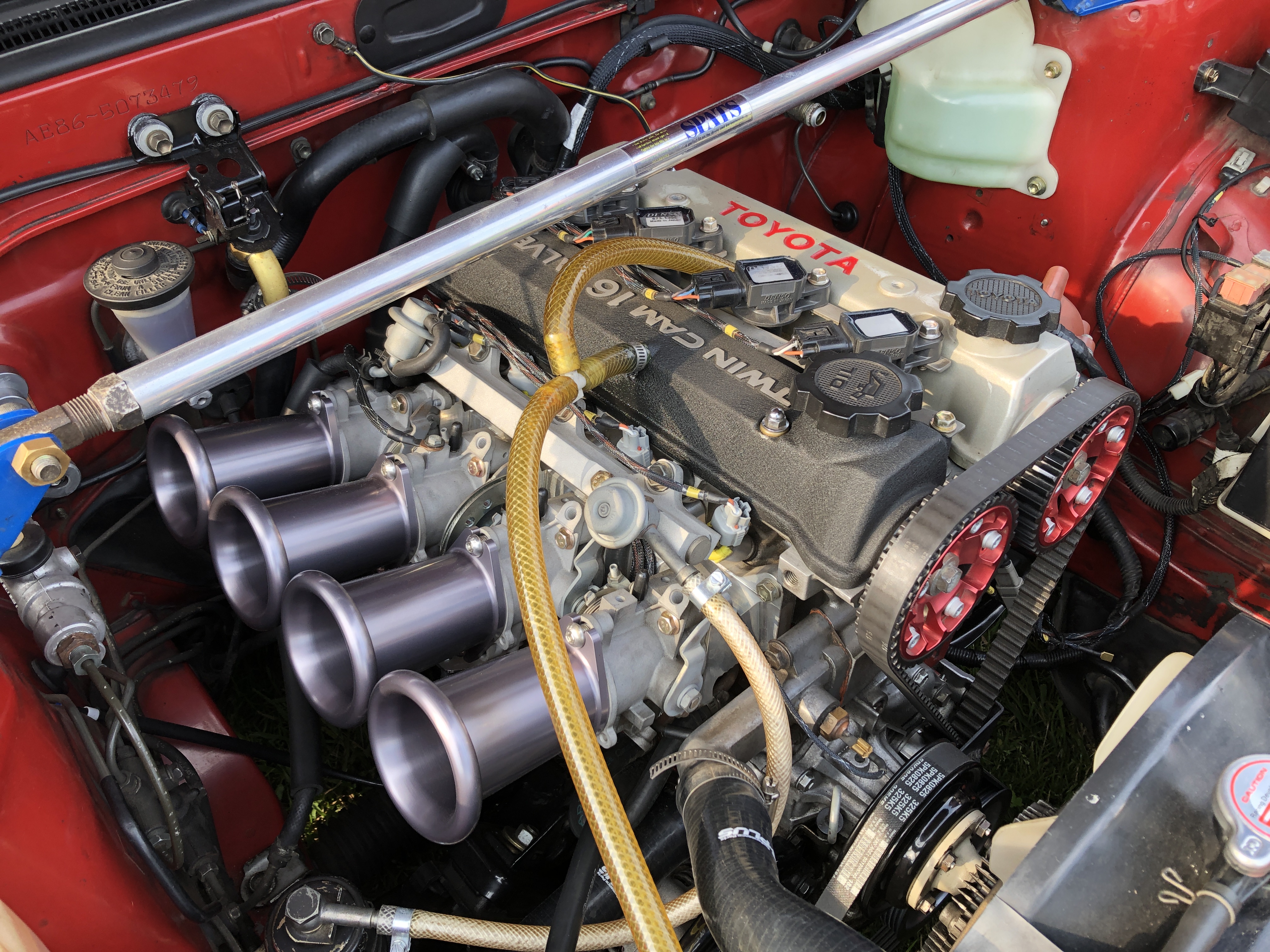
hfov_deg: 63.4
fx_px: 1027
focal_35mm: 28
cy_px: 476
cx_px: 635
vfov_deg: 49.7
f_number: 1.8
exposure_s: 1/120
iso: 32
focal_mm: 3.99
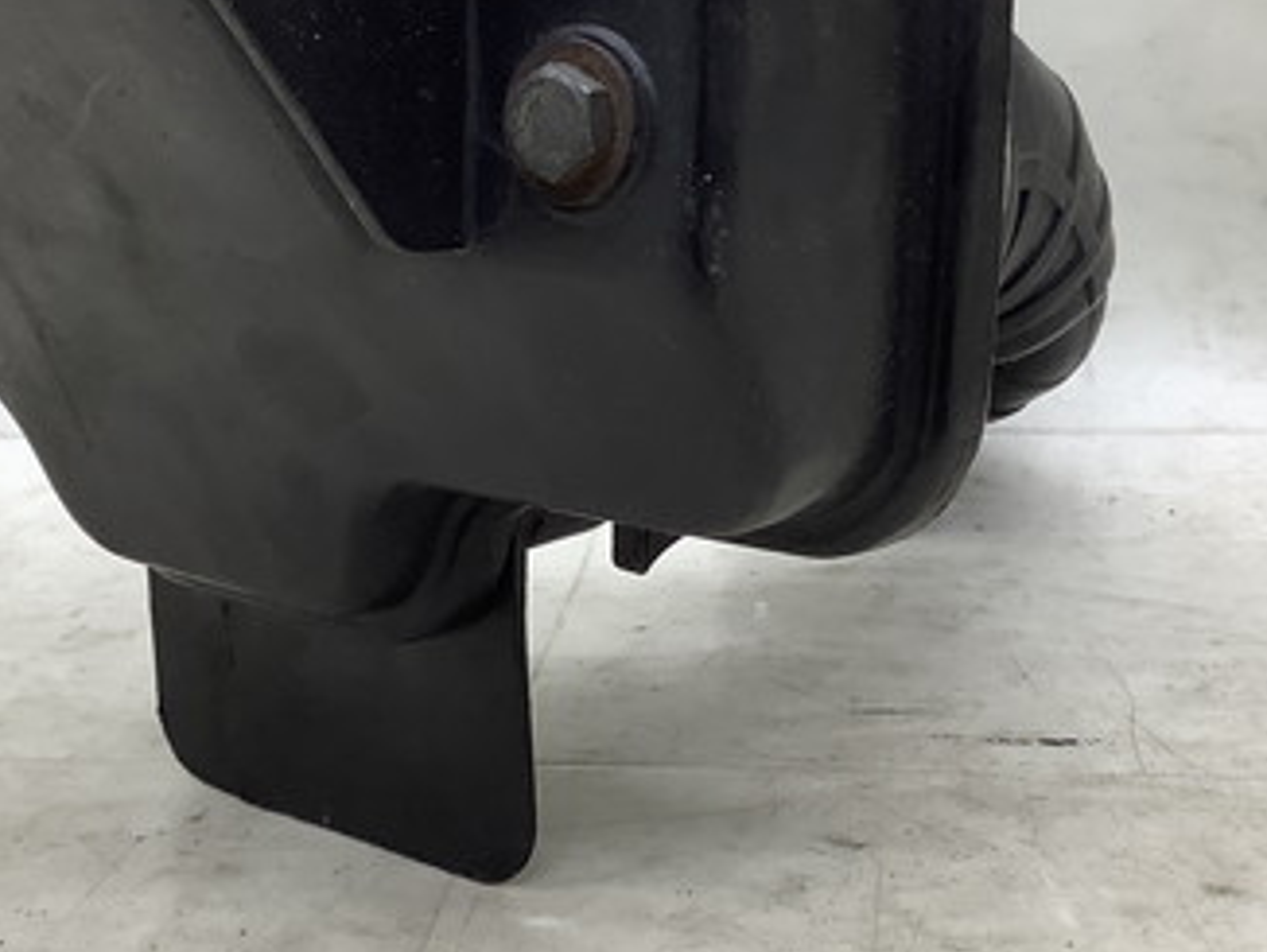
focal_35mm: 57
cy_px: 323
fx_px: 2088
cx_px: 505
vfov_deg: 25.6
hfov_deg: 33.6
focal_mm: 3.3
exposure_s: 1/60
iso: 80
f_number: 2.4
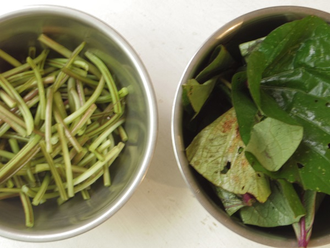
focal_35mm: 47
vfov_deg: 30.9
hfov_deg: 40.4
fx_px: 448
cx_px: 165
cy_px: 124
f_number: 3.5
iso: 100
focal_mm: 8.6
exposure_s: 1/5
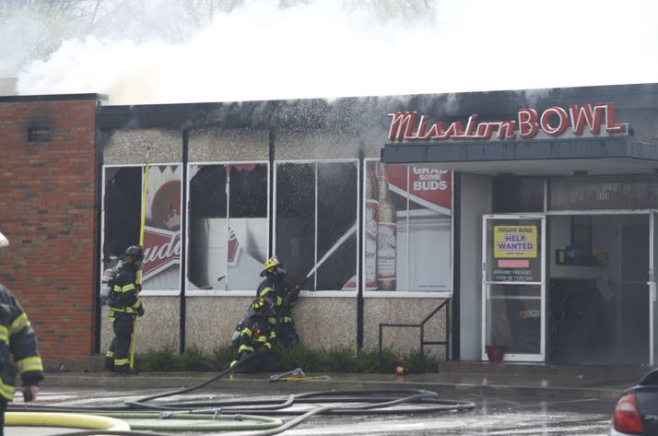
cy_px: 218
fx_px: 2681
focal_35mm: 147
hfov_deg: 14.0
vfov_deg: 9.3
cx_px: 329
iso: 125
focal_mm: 98
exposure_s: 1/250
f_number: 8
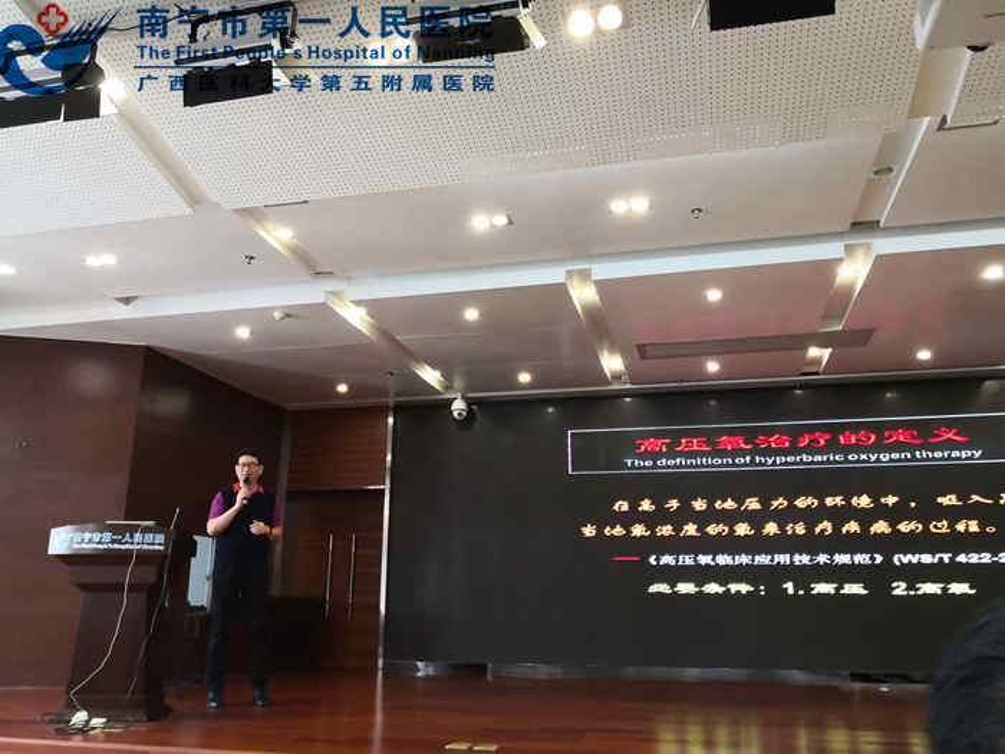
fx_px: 784
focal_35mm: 27
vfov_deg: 51.4
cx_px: 502
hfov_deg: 65.3
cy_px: 377
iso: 500
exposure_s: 1/100
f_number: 1.6
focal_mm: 3.95
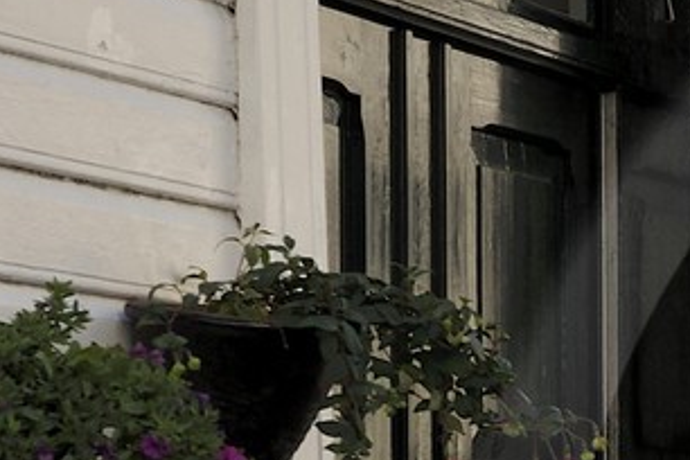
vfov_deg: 5.9
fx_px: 4408
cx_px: 1389
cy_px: 699
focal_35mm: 230
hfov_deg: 8.5
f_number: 11
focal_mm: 44
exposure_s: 1/160
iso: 200
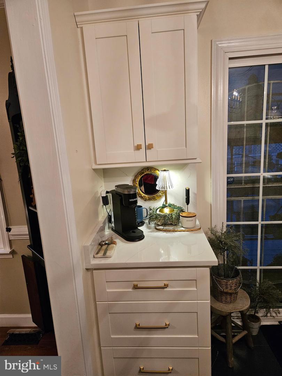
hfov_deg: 58.9
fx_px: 250
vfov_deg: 73.9
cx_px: 141
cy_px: 188
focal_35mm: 23
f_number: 1.8
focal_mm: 5.4
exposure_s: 1/120
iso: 400
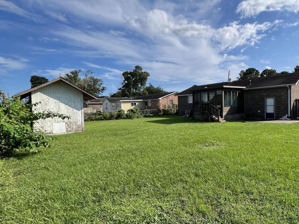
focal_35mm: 18
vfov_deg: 71.6
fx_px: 155
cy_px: 114
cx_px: 187
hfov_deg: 86.0
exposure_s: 1/1727
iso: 32
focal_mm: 1.57
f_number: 1.8
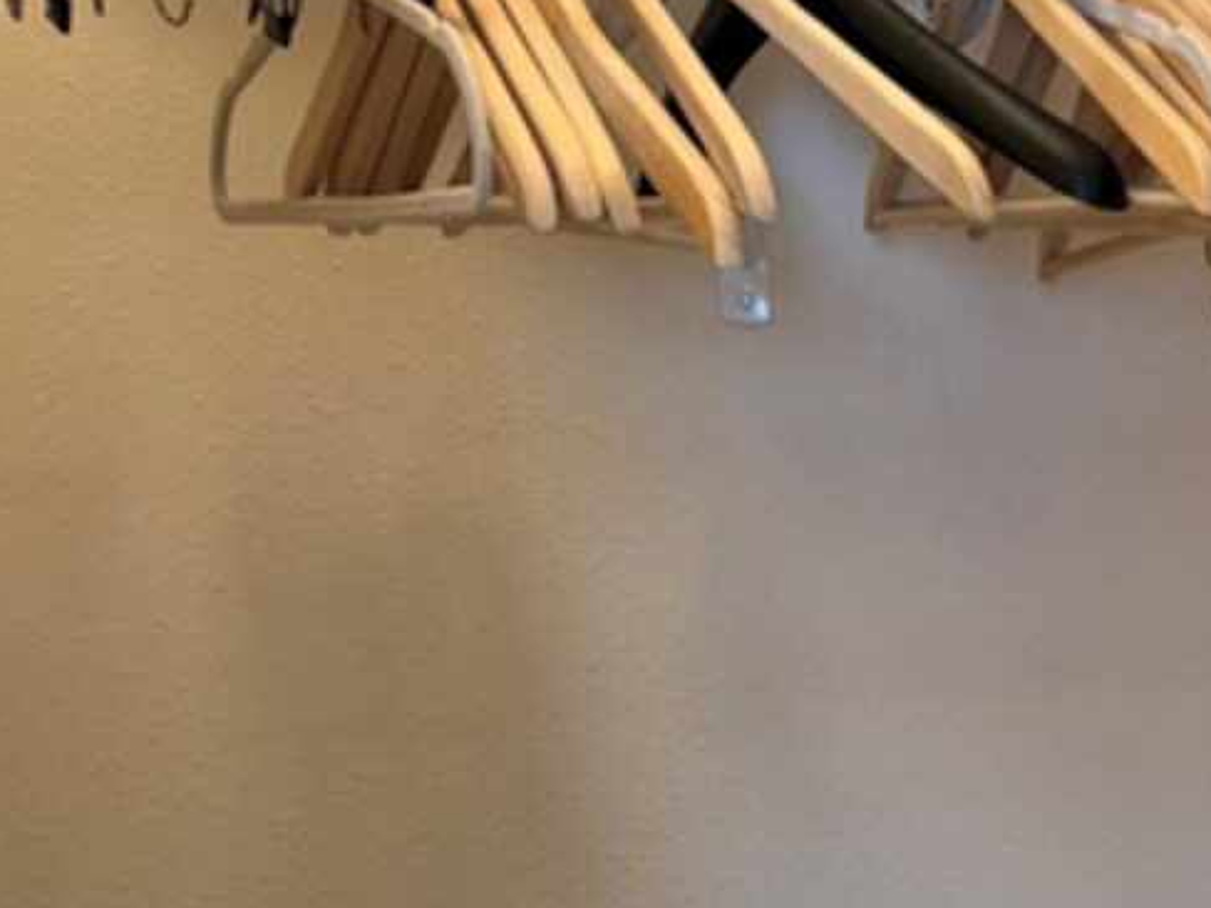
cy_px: 811
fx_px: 2204
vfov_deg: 22.7
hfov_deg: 27.4
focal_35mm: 63
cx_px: 1419
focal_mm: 6.76
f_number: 1.78
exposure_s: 1/60
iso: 250
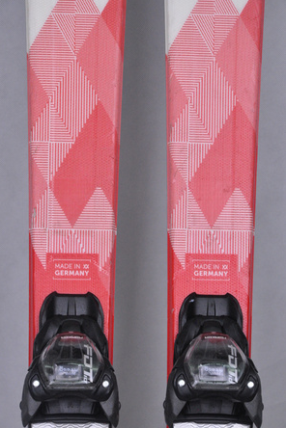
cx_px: 143
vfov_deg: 12.9
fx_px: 1901
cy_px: 213
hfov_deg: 8.6
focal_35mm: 160
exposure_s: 1/125
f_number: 9.5
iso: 3200
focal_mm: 105
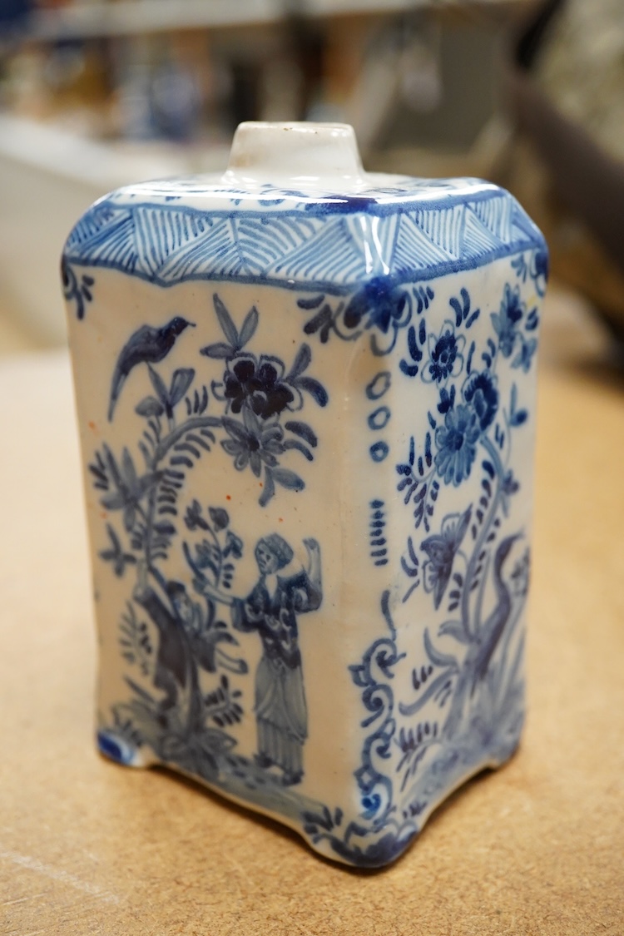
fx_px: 1170
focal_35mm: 45
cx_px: 312
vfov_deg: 43.6
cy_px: 468
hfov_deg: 29.9
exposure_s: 1/200
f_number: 7.1
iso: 2500
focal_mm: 30
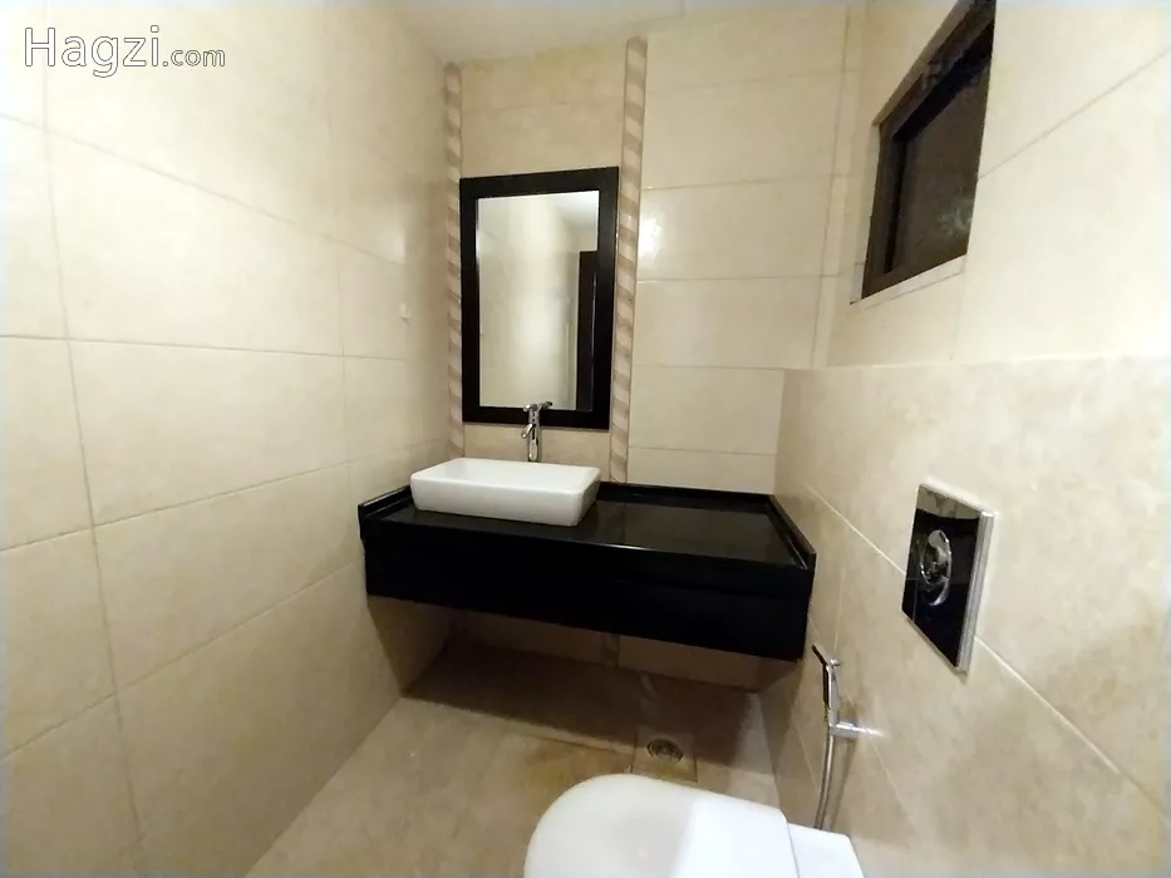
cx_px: 586
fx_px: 440
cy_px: 439
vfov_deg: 89.9
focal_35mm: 13
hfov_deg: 106.2
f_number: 2.2
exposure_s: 1/14
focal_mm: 1.3
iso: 500
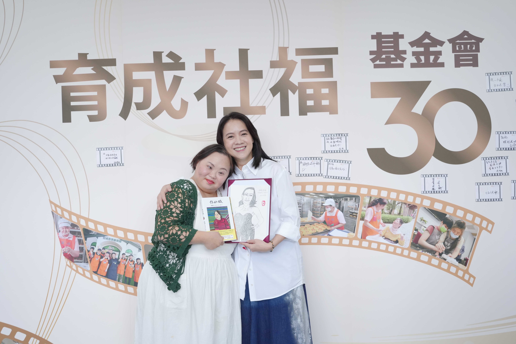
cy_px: 172
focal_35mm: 40
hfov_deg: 48.5
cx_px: 258
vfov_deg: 33.4
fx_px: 573
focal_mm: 40
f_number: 6.3
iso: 1600
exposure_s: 1/160
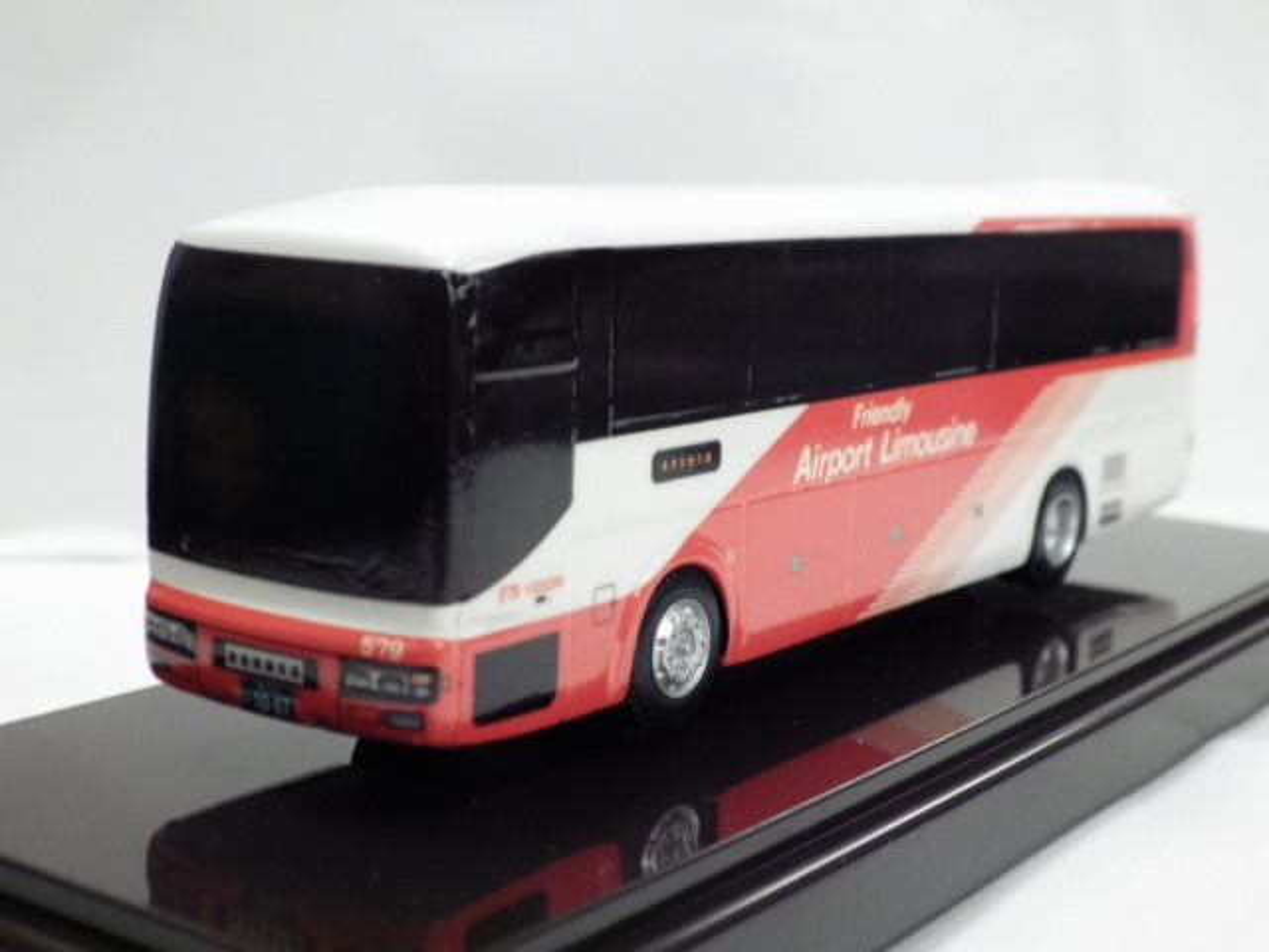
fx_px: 2163
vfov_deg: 24.8
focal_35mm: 59
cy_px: 476
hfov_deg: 32.7
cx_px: 634
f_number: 4
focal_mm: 10.7
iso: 640
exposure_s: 1/60
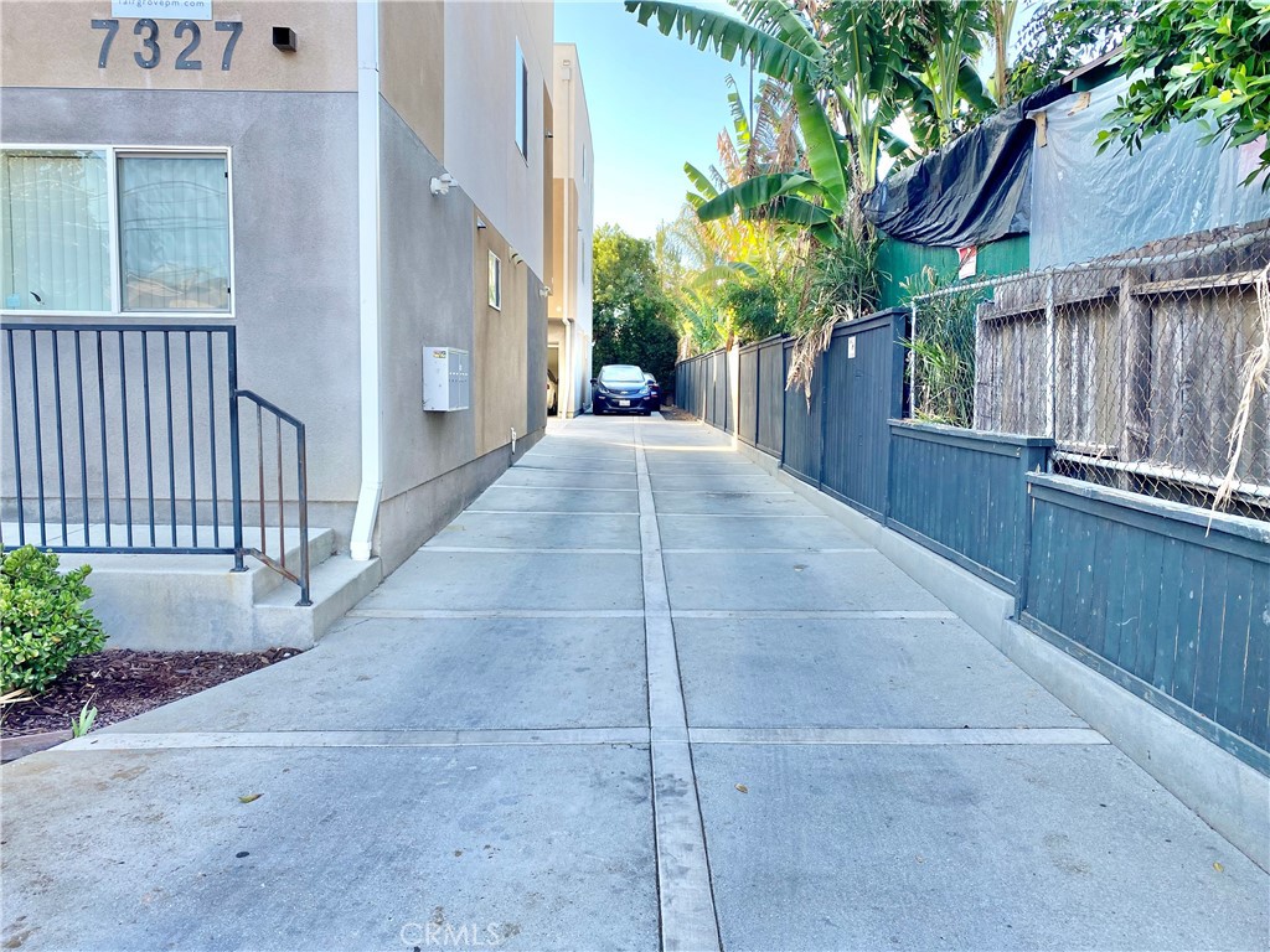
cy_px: 476
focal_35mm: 26
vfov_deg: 53.1
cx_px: 635
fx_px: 954
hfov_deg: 67.3
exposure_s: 1/219
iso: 32
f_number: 1.8
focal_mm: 4.25
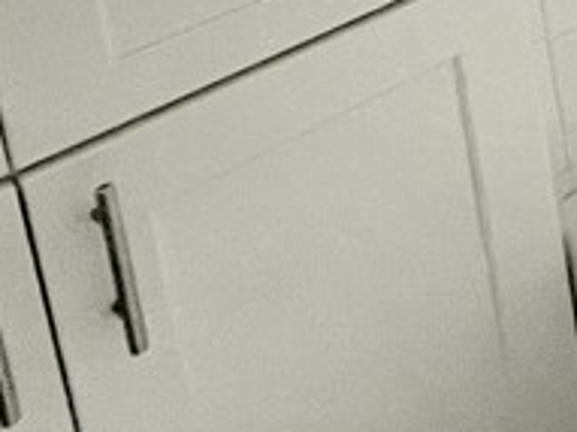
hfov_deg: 17.4
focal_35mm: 75
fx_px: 1249
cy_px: -447
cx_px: 1199
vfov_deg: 15.4
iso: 250
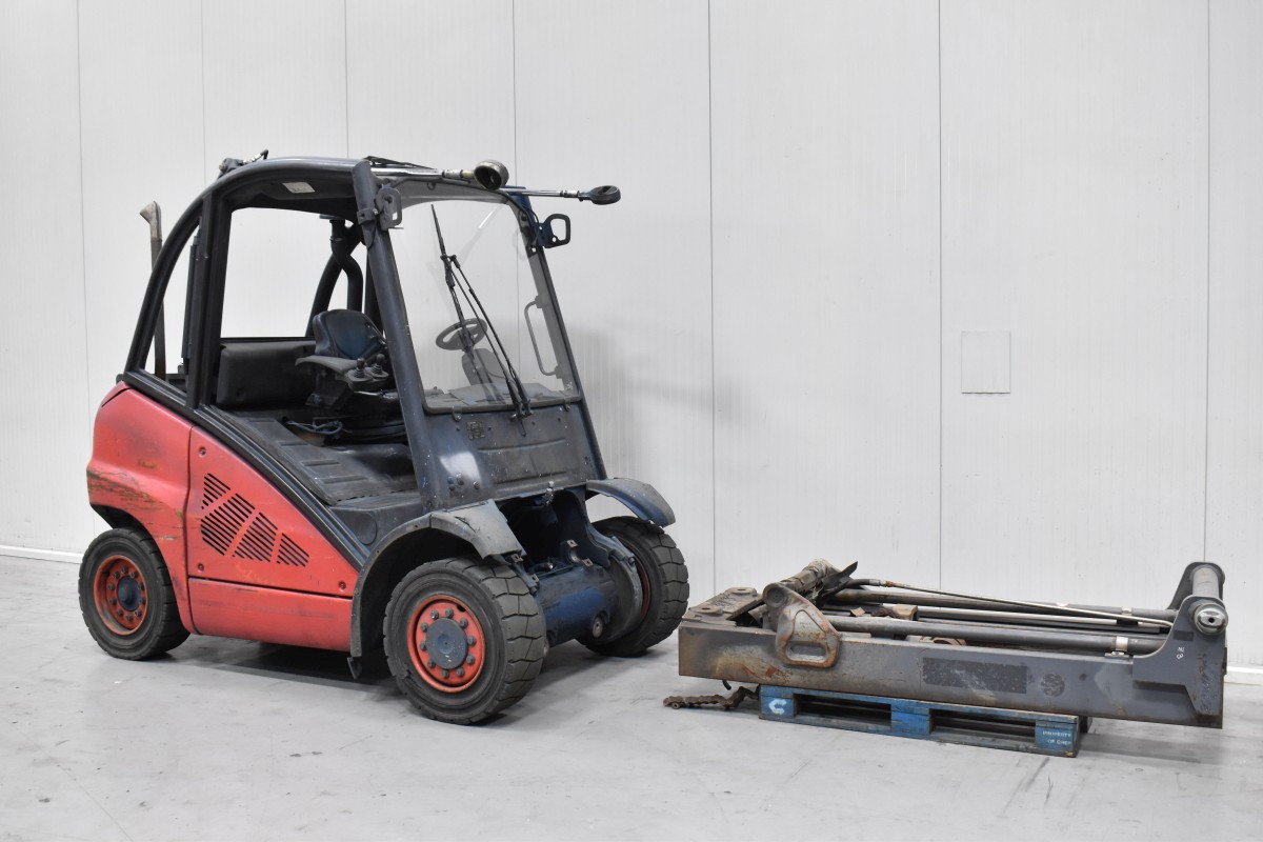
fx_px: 1263
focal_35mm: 36
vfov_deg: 36.9
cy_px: 421
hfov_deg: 53.1
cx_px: 632
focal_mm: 24
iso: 1600
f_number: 5
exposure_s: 1/50
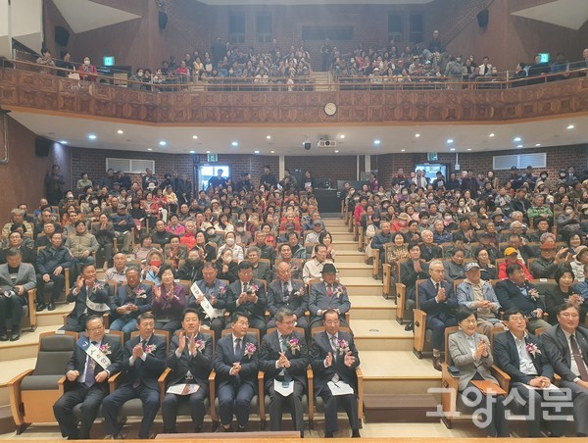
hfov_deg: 67.2
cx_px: 294
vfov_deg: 53.2
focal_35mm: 26
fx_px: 442
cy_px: 222
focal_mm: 4.3
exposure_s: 1/60.2
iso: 200
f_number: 2.4
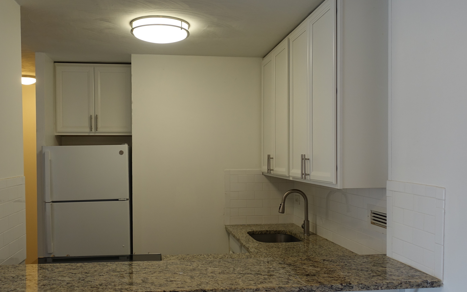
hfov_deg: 59.5
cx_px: 211
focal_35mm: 32
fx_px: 407
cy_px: 164
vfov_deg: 39.4
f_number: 2.8
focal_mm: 8.8
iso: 125
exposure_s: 1/60
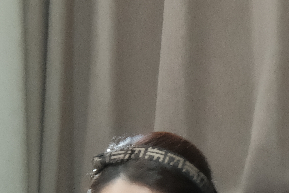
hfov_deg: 4.5
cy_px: 358
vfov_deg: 3.1
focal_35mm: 448
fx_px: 3596
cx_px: -389
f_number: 11
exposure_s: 1/4.5
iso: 1600
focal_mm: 50.5
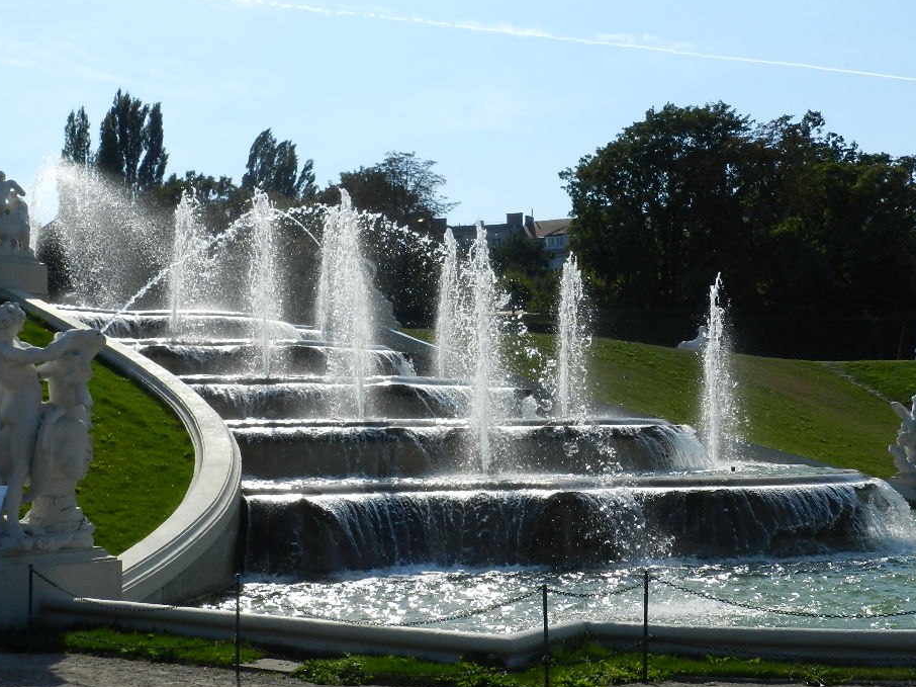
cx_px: 406
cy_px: 352
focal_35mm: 52
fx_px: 1376
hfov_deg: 36.8
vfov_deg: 28.0
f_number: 6.3
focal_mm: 8.1
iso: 160
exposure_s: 1/800
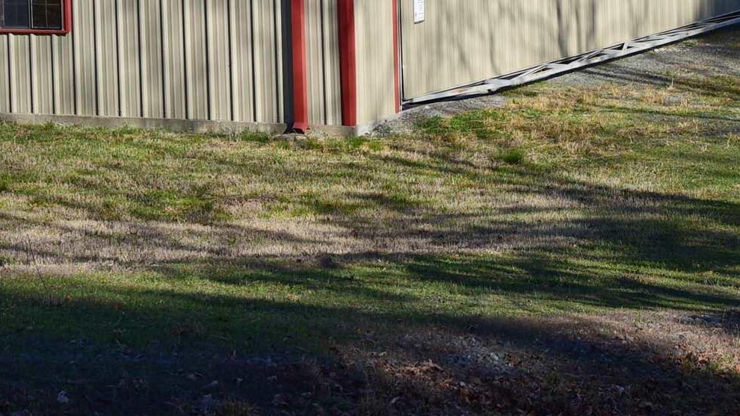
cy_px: -262
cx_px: 266
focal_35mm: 169
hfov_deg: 12.7
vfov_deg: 7.0
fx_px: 3316
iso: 100
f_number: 6.3
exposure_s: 1/320
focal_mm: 52
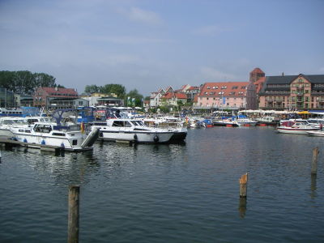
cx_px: 162
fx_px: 356
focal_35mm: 38
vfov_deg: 37.7
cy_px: 122
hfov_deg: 49.0
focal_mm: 6
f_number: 6.7
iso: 50
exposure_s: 1/250
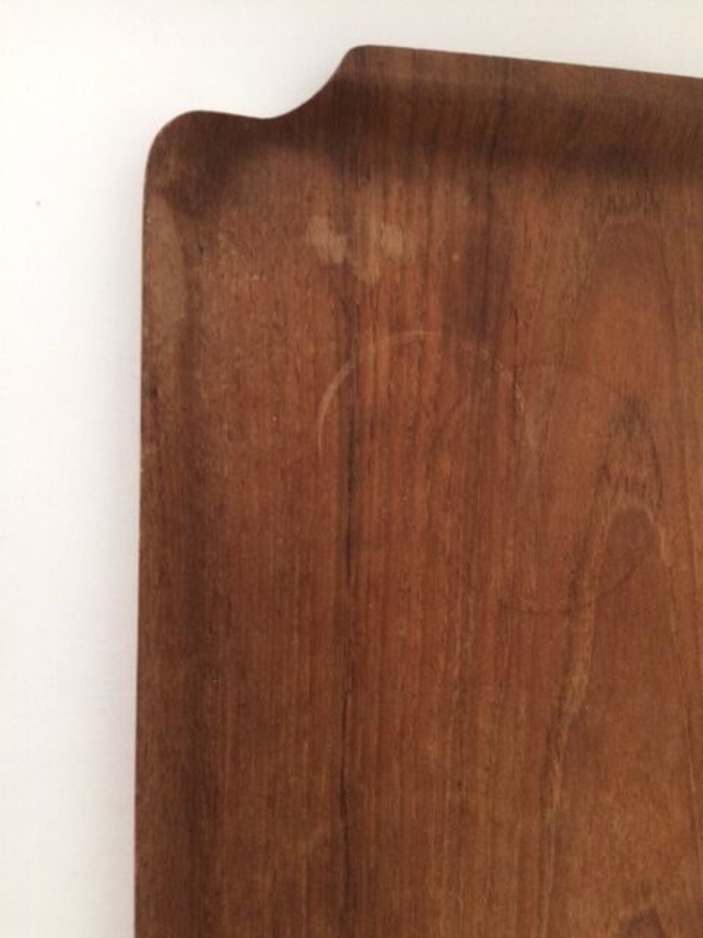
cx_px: 352
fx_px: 785
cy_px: 469
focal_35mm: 29
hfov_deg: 48.2
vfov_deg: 61.7
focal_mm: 4.15
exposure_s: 1/33
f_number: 2.2
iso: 250
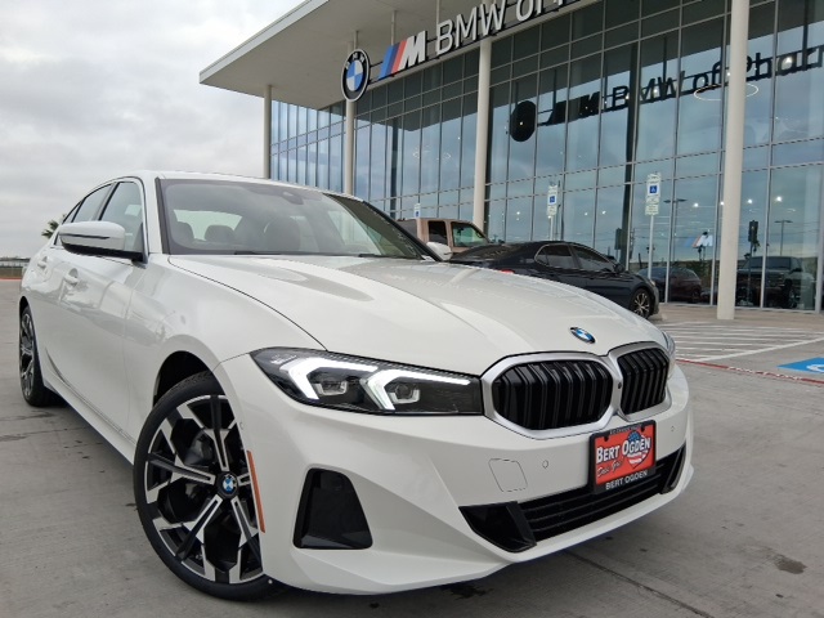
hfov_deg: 67.3
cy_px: 309
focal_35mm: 26
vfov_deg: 53.1
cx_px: 412
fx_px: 619
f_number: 1.8
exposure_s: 1/353
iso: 25
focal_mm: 3.98
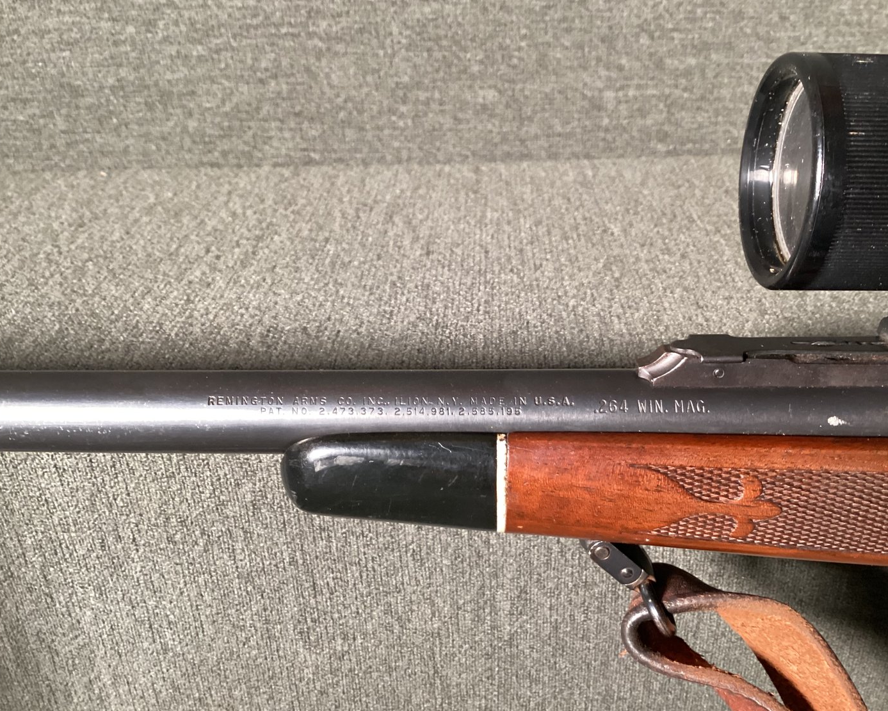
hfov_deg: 54.2
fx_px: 867
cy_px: 358
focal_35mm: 33
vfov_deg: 44.6
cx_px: 475
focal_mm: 3.3
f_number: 2.4
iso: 400
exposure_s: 1/25
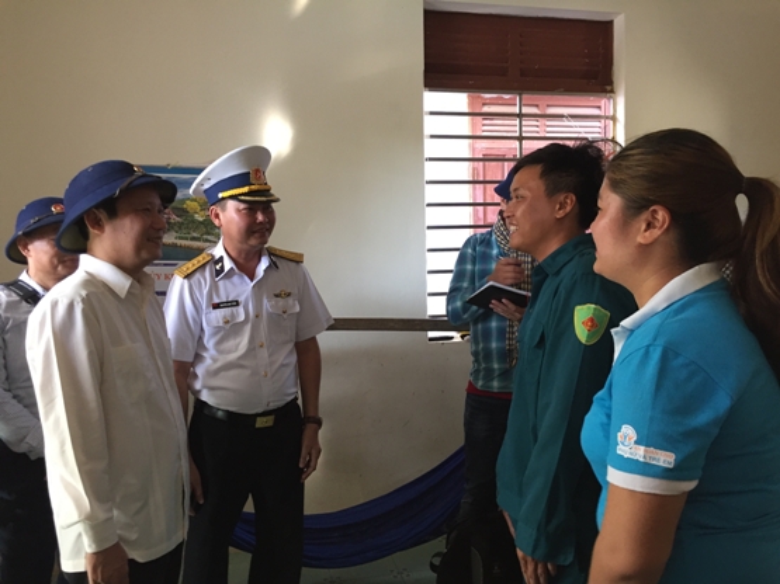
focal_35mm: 29
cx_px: 390
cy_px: 292
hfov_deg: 61.7
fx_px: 653
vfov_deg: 48.2
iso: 125
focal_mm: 4.15
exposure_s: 1/33
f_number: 2.2
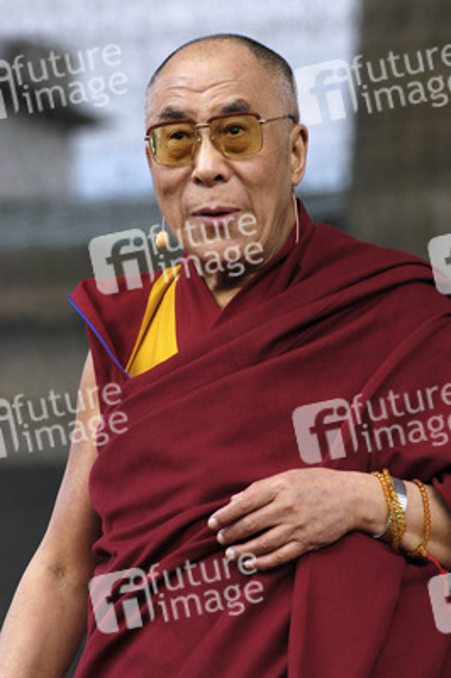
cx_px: 226
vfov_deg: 8.3
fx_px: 4659
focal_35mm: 248
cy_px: 339
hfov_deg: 5.5
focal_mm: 165
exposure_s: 1/160
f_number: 6.3
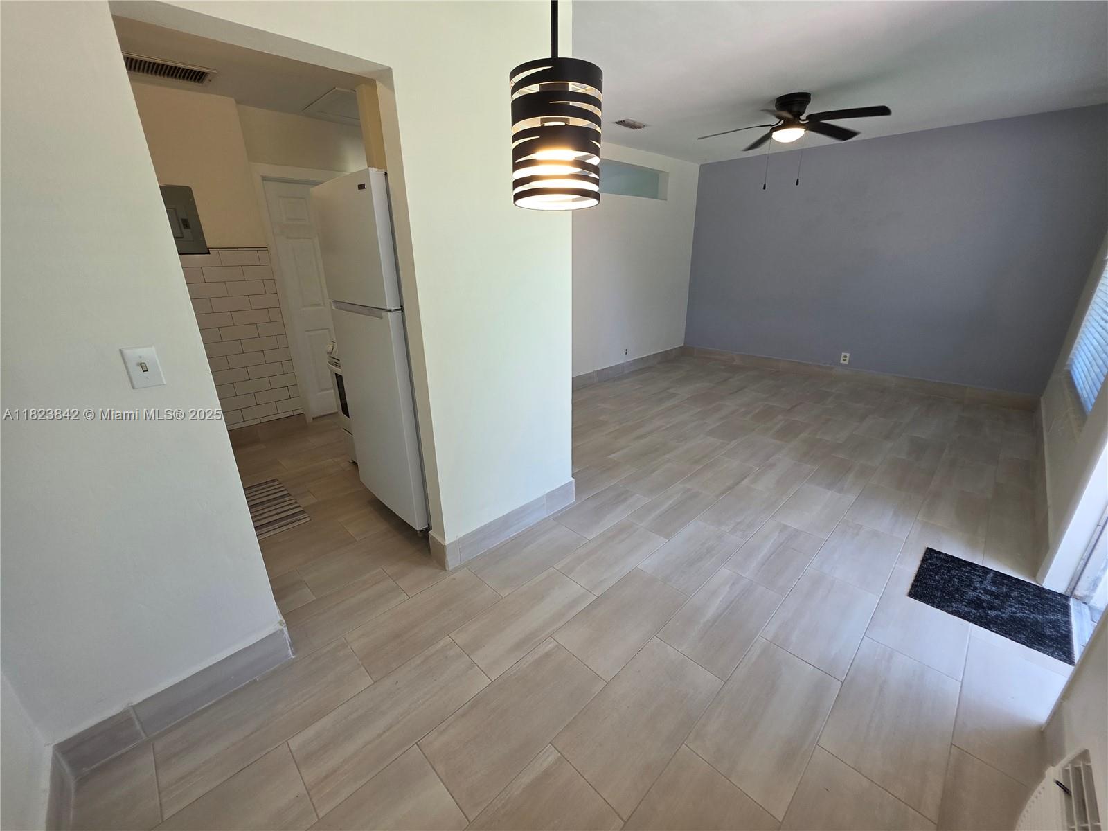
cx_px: 554
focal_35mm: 13
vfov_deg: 89.9
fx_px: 416
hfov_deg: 106.2
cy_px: 416
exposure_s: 1/120
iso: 100
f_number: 1.9
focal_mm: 2.2
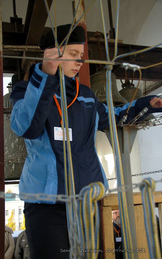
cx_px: 77
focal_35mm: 37
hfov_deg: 34.4
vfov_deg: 52.7
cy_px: 129
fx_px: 261
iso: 200
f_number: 5.6
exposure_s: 1/160
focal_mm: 24
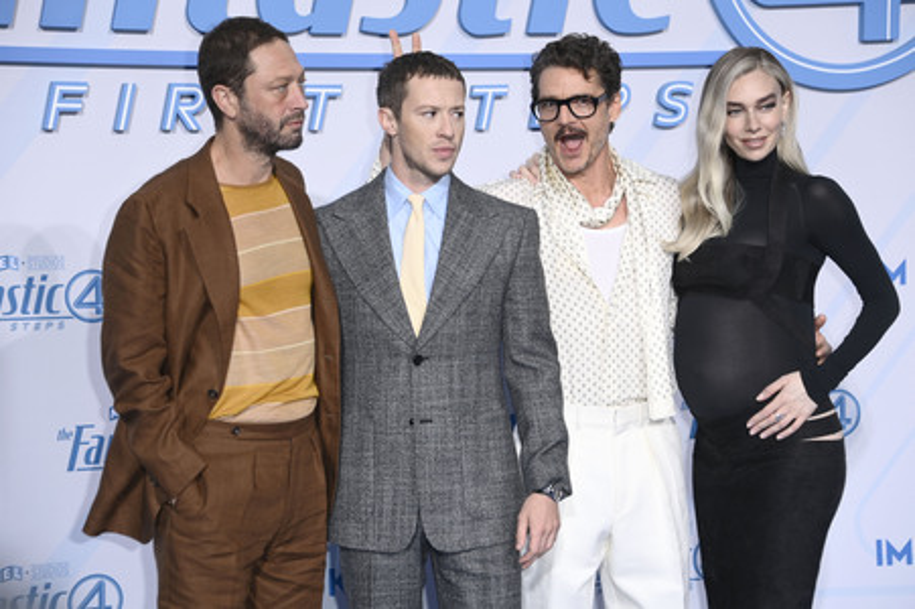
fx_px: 2667
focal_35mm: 105
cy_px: 304
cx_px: 458
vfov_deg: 13.0
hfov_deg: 19.5
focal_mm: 105
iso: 400
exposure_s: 1/200
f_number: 5.6
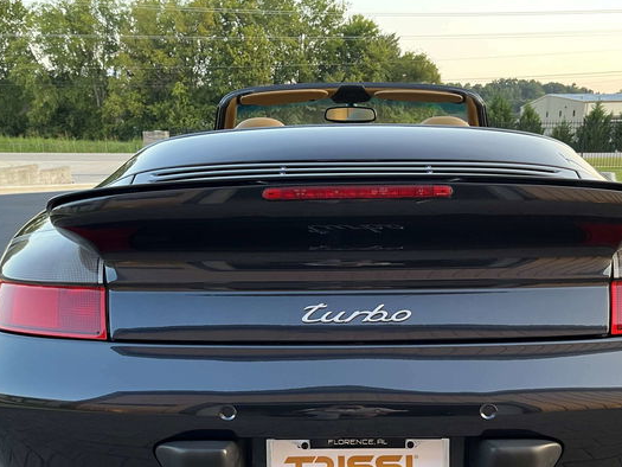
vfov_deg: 37.0
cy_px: 335
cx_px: 346
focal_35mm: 38
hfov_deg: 48.9
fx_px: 683
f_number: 1.6
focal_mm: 5.1
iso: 125
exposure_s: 1/90
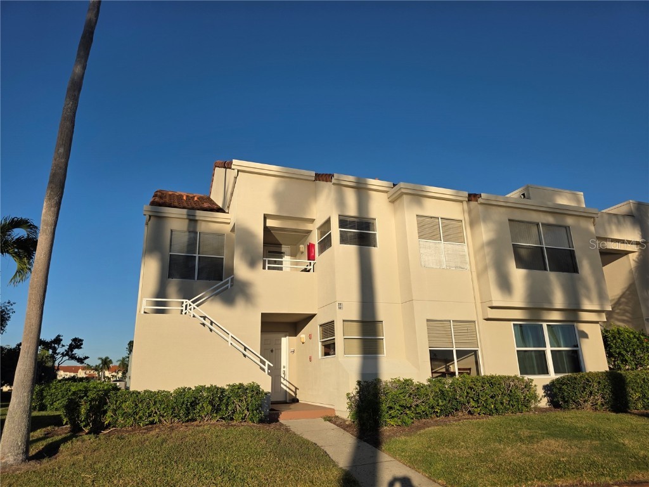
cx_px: 324
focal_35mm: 23
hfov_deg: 73.9
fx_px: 431
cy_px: 244
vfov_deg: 58.9
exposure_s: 1/7944
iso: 80
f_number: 1.7
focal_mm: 6.3
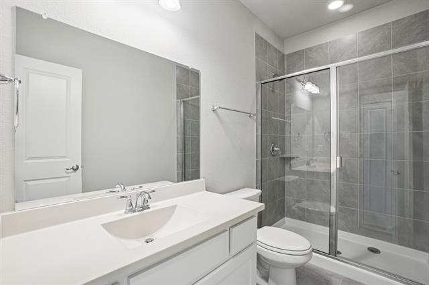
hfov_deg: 100.4
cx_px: 214
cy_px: 142
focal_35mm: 15
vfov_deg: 77.3
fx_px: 179
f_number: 8
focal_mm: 10
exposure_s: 1/13
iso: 400
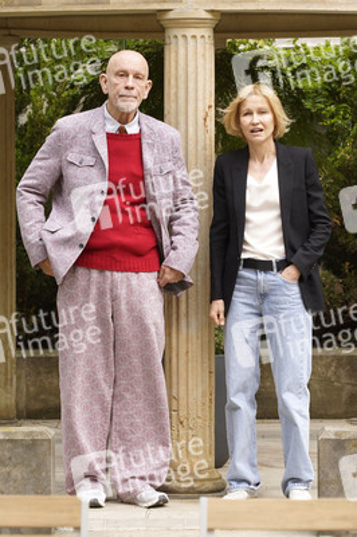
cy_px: 268
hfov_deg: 10.9
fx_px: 1877
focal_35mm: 126
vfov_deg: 16.3
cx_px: 178
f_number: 5.6
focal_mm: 126
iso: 100
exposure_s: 1/160
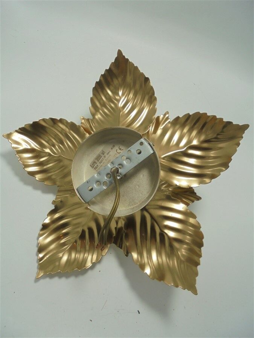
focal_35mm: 26
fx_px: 254
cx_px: 127
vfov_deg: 67.3
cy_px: 169
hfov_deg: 53.1
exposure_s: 1/125
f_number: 3.5
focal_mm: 4.6
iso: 100
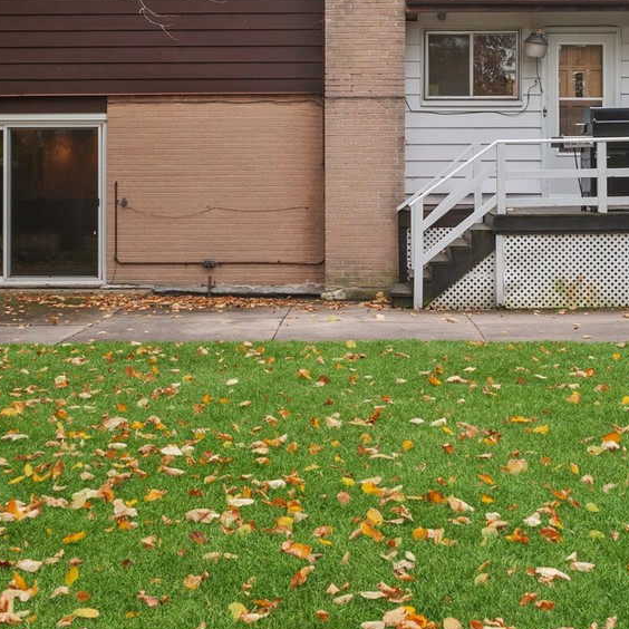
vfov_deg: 25.2
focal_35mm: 66
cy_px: 42
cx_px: 300
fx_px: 1357
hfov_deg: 26.1
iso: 200
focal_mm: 27
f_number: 8
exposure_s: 1/100
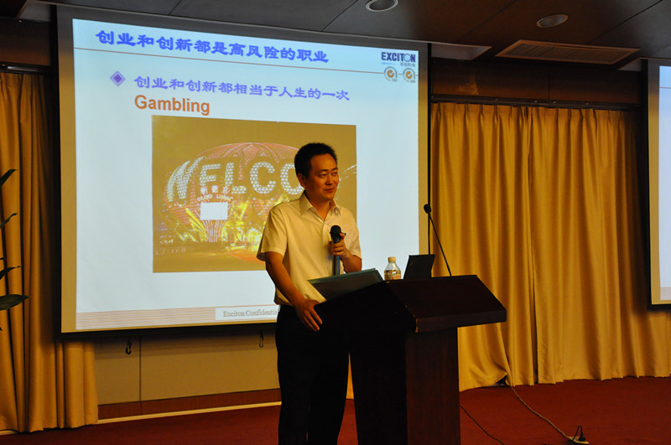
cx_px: 336
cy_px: 222
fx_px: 1173
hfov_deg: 31.9
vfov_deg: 21.5
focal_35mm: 63
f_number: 8
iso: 1600
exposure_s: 1/60
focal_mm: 42
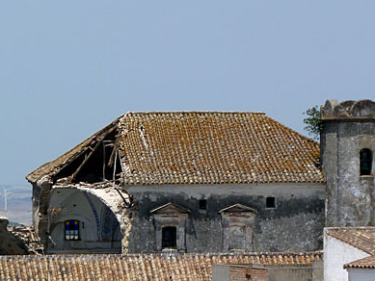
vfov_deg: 3.5
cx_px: 170
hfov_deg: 4.6
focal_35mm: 429
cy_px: 177
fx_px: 4649
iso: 80
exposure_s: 1/800
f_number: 5.6
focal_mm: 45.7
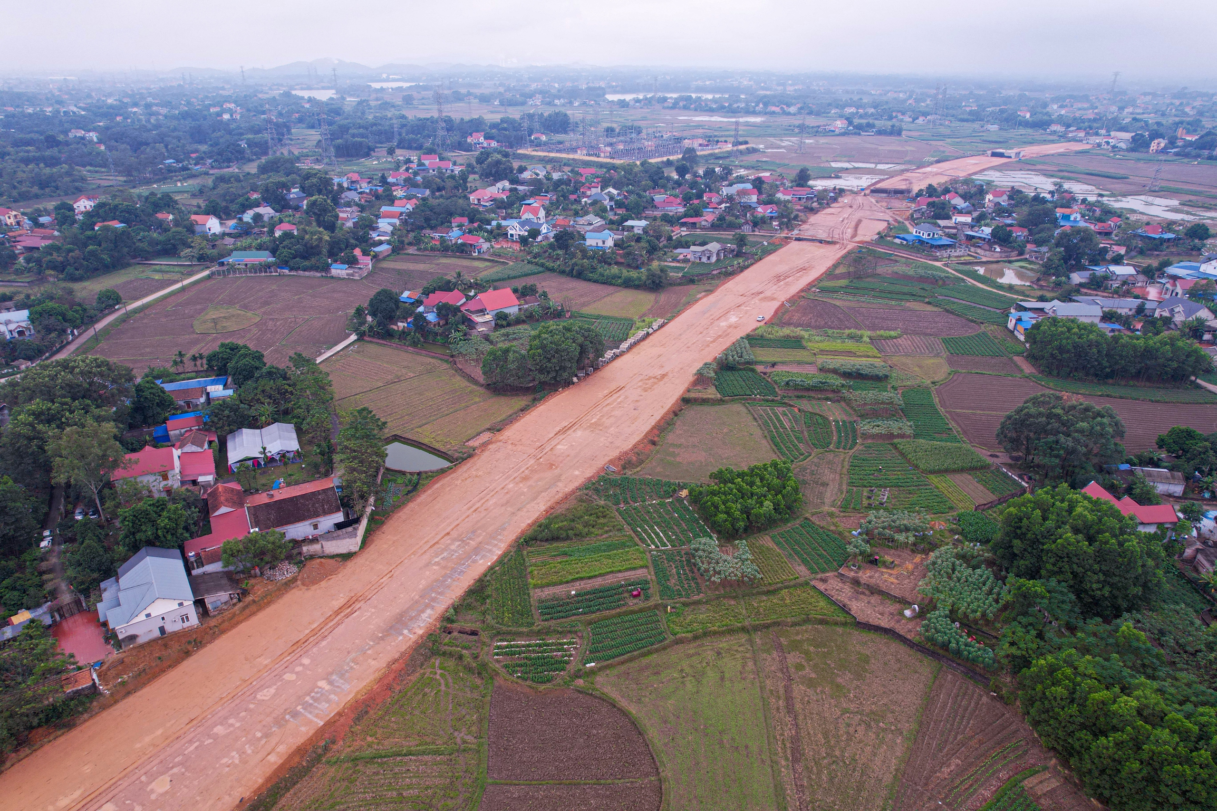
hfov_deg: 78.6
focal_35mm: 22
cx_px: 608
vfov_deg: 57.2
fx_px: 744
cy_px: 406
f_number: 2.8
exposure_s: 1/400
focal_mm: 8.38
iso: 200
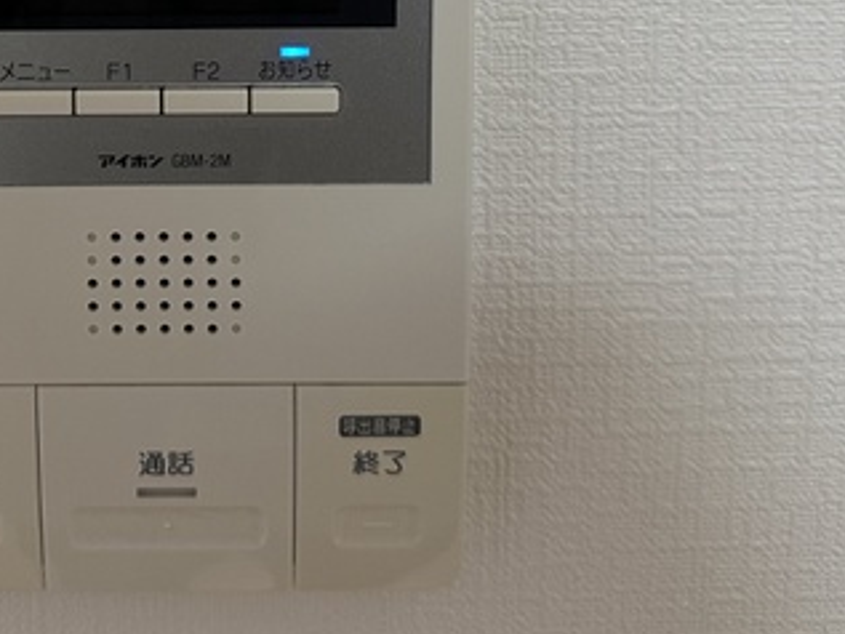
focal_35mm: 53
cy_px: -52
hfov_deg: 35.2
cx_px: 189
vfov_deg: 25.6
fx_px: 1294
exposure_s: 1/60
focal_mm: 6.86
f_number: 1.78
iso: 250
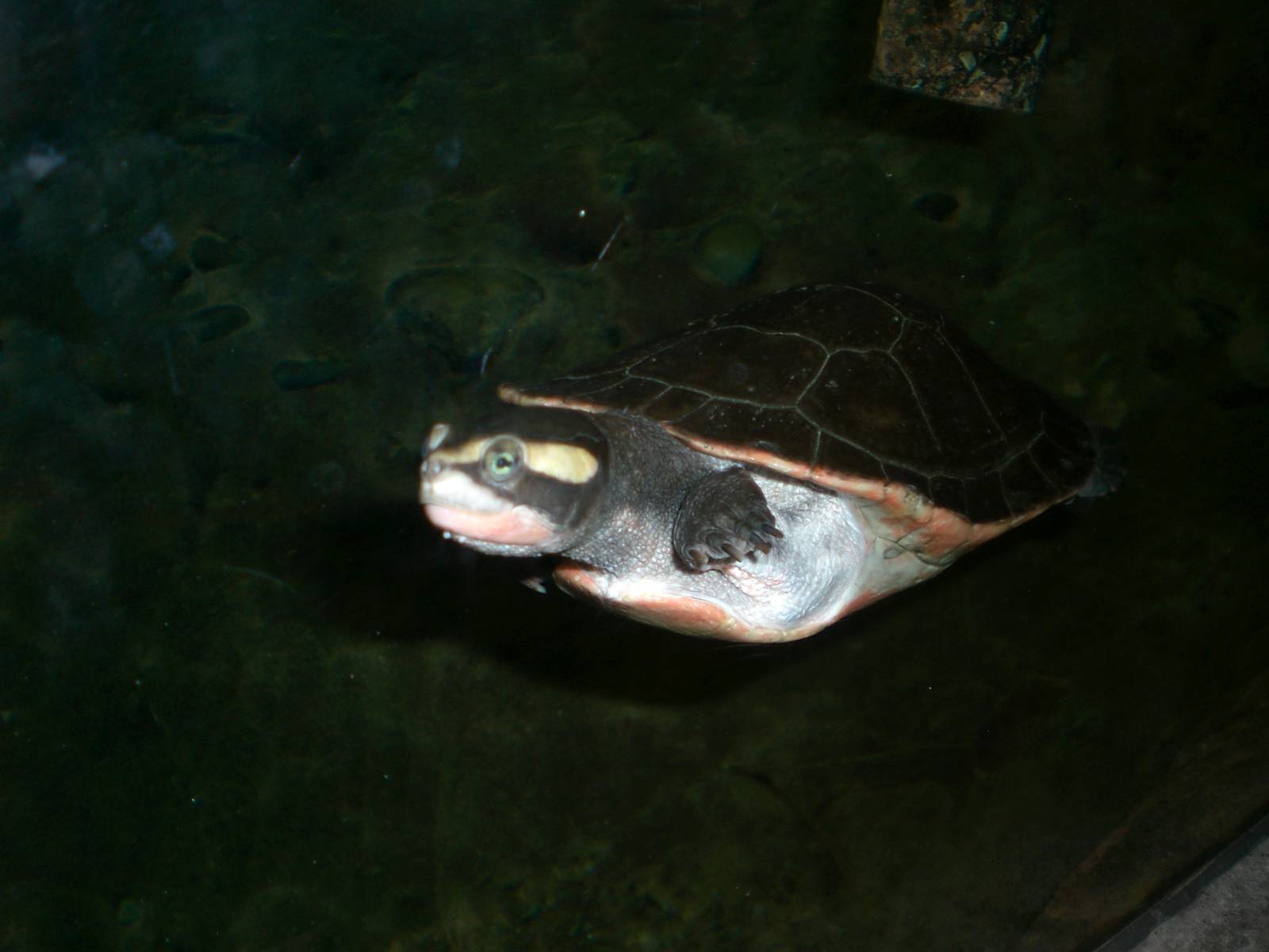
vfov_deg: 37.7
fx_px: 1393
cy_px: 476
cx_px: 634
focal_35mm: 38
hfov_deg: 49.0
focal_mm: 6.3
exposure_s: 1/60
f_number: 3.1
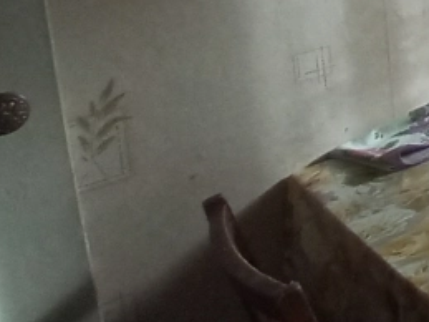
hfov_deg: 15.6
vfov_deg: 19.3
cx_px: 1012
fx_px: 780
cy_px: -203
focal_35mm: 63
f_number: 2.2
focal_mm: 1.13
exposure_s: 1/120
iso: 50
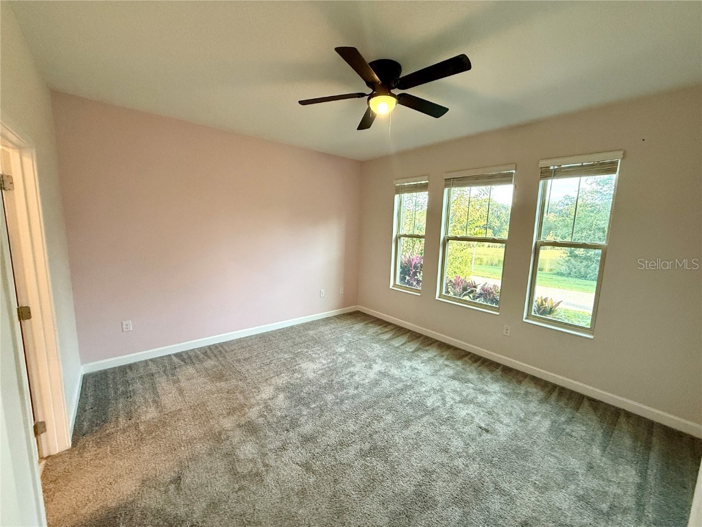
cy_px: 264
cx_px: 351
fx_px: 284
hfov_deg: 102.1
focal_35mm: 14
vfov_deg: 85.7
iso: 400
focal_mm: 2.22
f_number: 2.2
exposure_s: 1/120
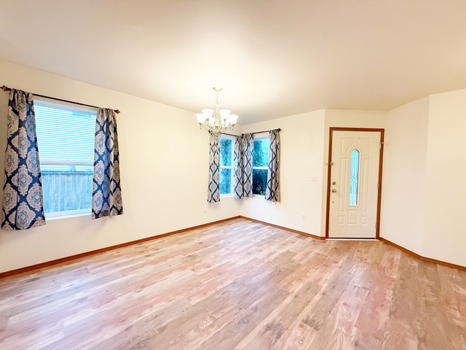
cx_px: 233
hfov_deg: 102.1
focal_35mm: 14
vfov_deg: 85.7
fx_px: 188
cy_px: 175
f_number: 2.2
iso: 250
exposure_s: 1/120
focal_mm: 2.22
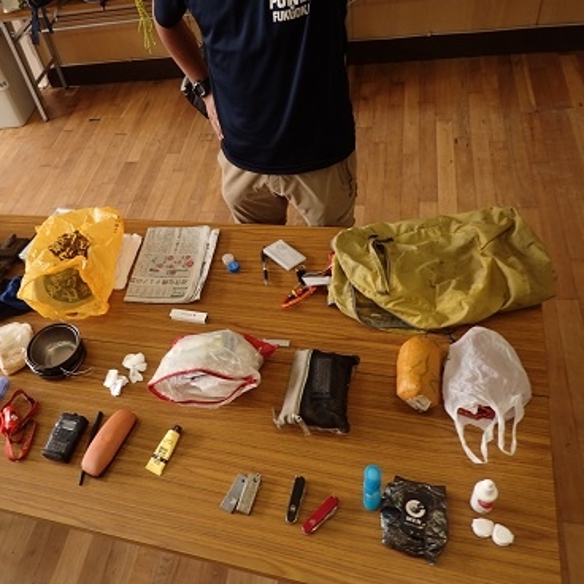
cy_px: 293
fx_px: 573
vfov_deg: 54.0
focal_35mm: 30
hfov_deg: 53.1
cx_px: 200
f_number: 2
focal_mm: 4.5
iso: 125
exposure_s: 1/60
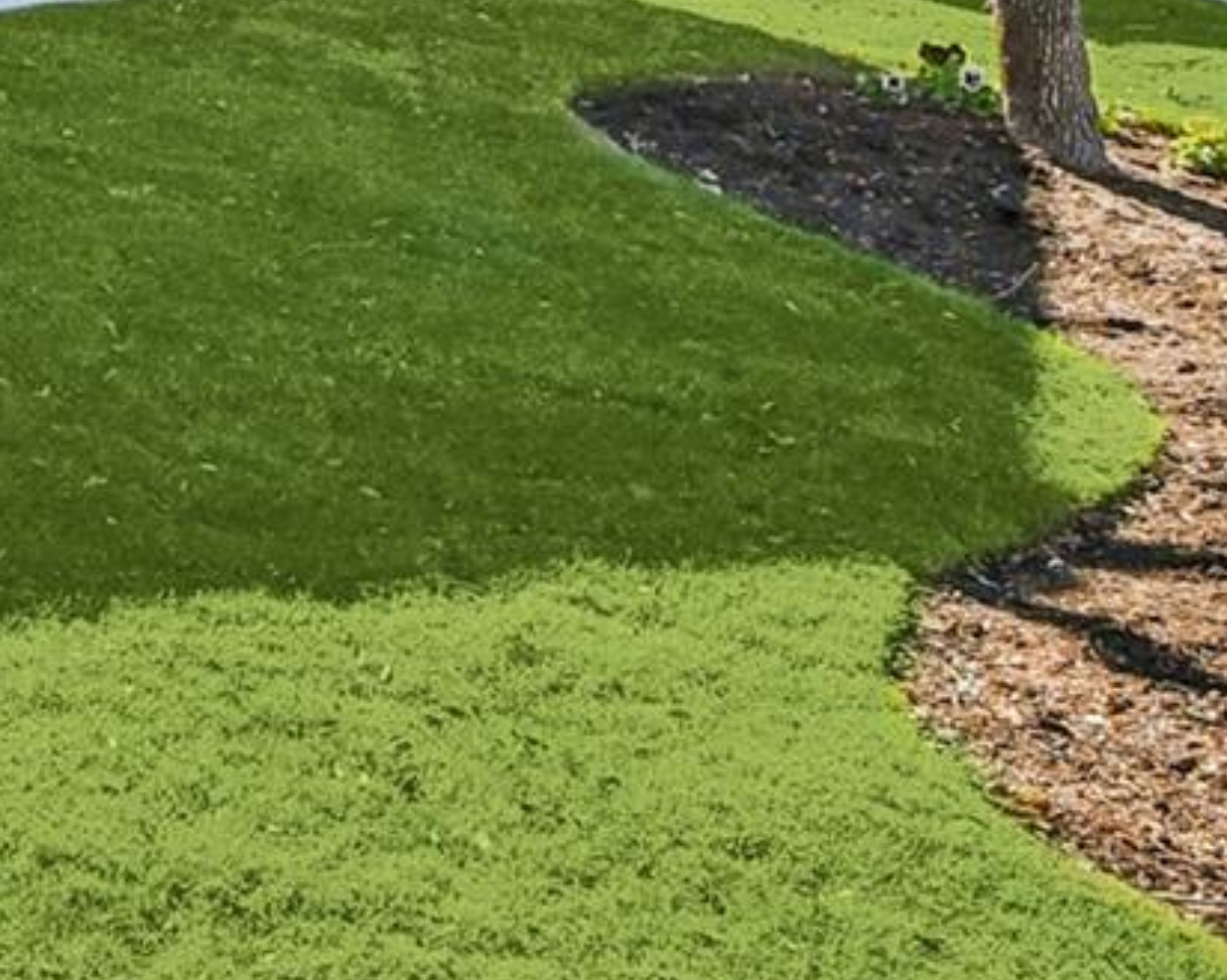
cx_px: -941
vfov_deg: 19.1
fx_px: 2540
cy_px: -493
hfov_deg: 20.2
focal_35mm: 70
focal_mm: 10
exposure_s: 1/500
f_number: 8
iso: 400
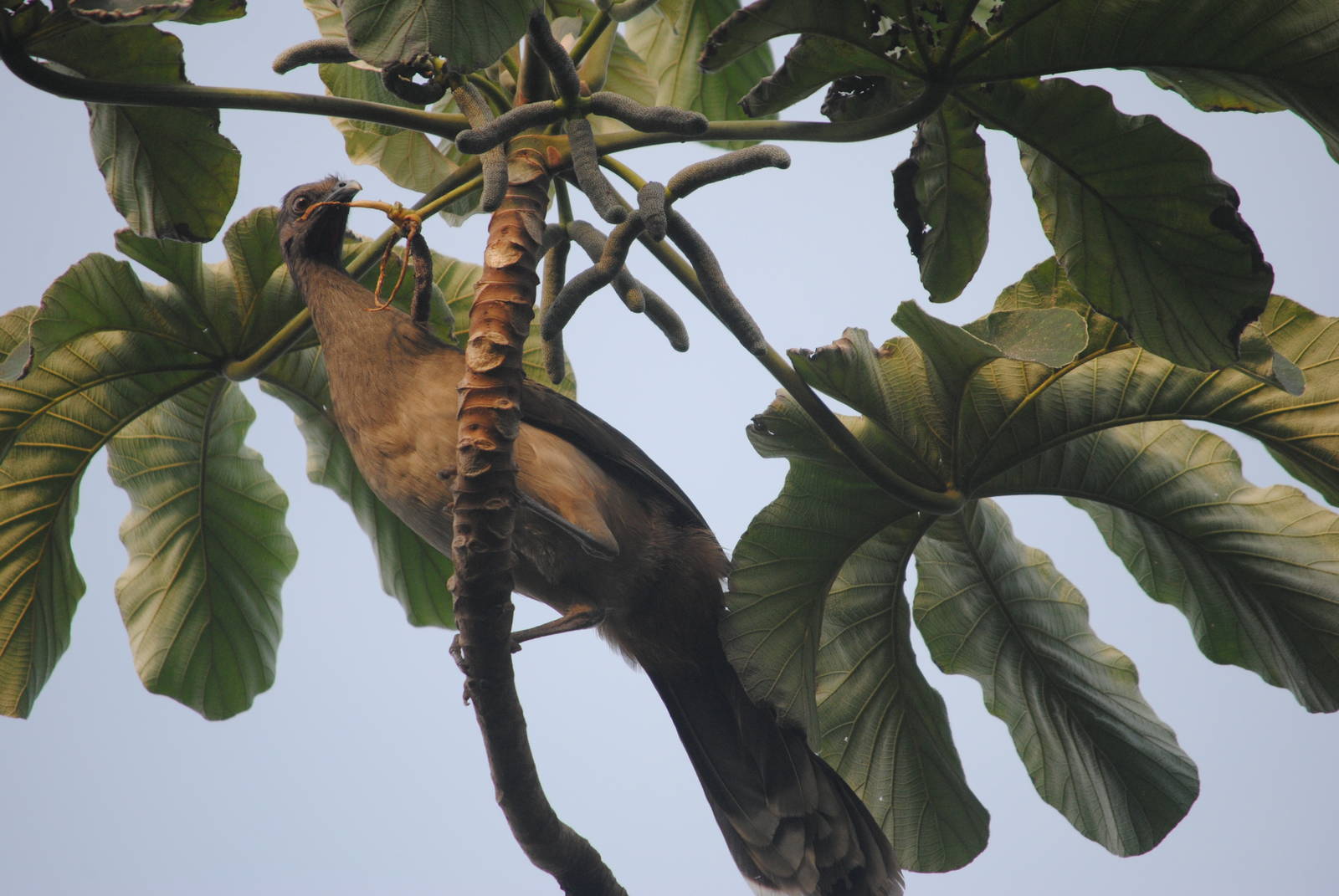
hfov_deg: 4.6
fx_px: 16757
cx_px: 670
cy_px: 448
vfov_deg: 3.1
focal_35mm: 450
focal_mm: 300
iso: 400
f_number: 5.6
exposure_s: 1/320
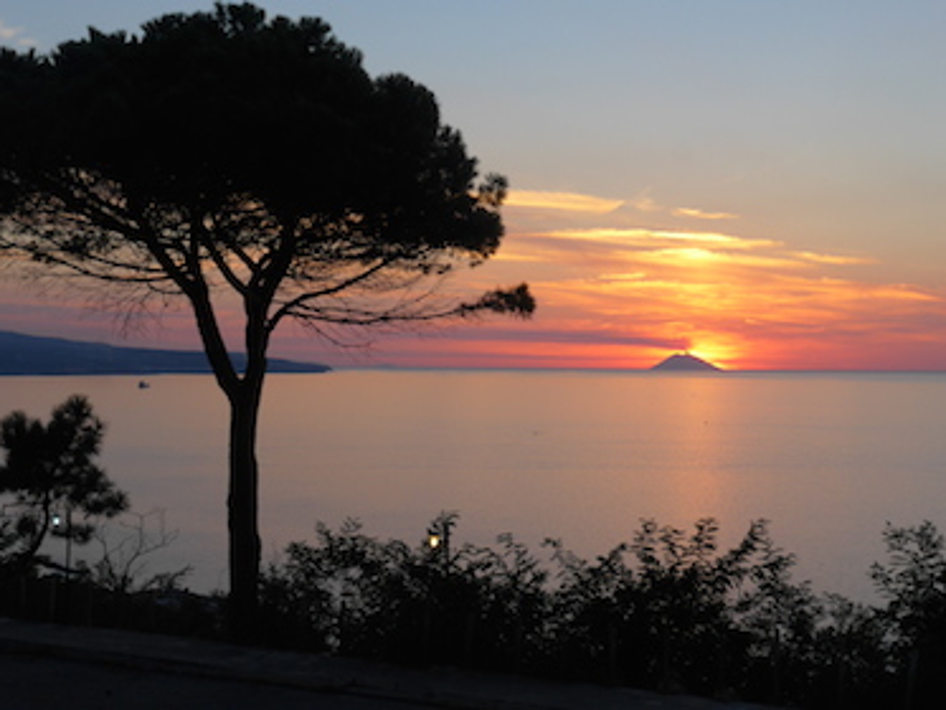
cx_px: 459
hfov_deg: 32.2
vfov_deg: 24.4
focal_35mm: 60
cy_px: 360
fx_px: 1640
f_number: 8
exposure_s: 1/60
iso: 160
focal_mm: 12
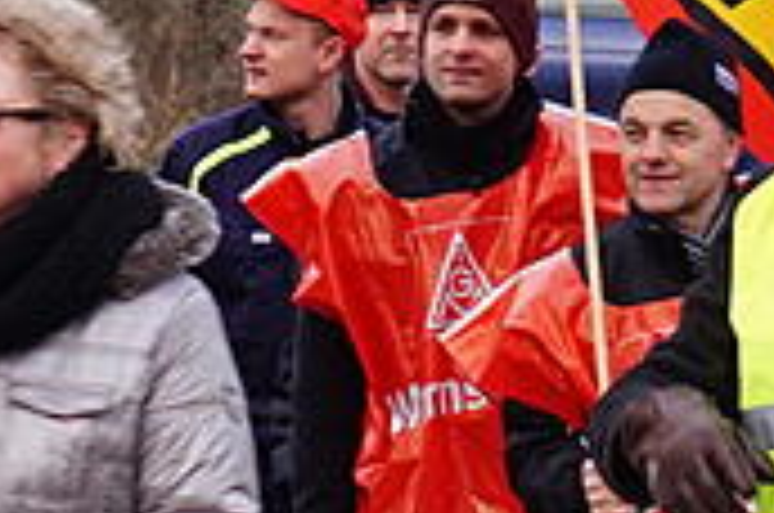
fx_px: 11119
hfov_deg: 4.0
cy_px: 304
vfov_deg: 2.6
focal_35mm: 518
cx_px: -346
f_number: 4.5
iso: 160
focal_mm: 55
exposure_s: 1/100
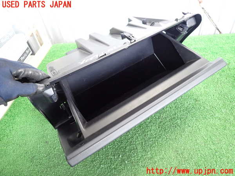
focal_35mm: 25
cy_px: 88
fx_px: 170
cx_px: 118
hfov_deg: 69.4
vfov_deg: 54.9
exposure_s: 1/30
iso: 640
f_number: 2
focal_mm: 4.5
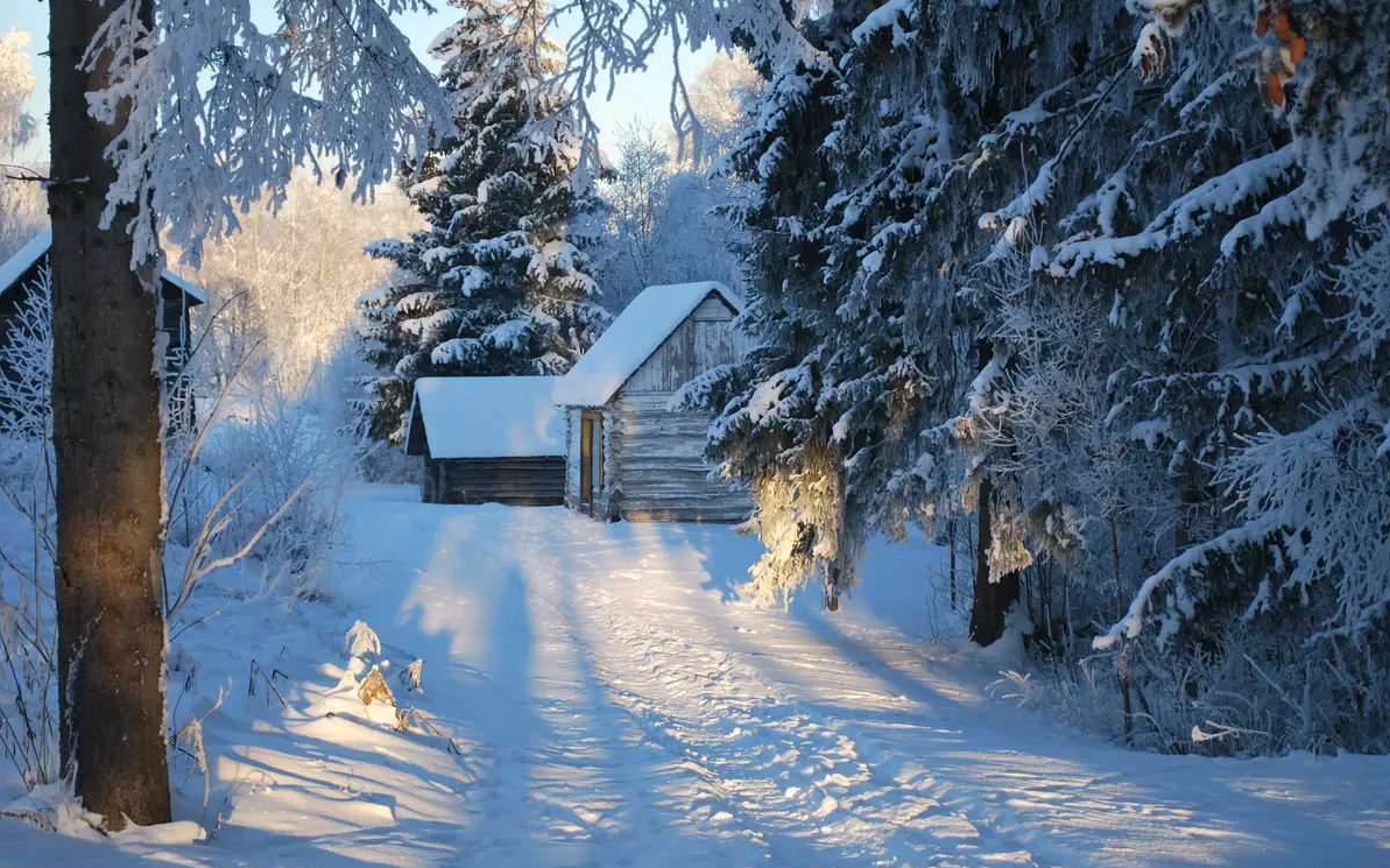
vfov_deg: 16.9
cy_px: 431
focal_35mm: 77
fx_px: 2916
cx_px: 698
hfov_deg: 26.8
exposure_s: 1/125
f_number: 5.6
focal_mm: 50
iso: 110
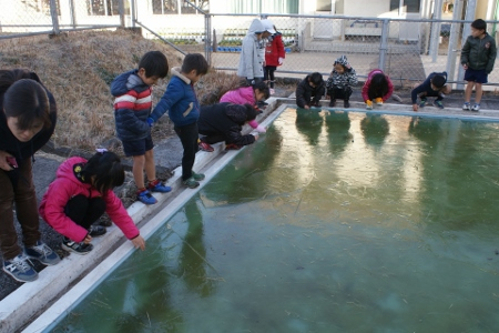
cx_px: 250
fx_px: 416
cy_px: 166
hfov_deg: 61.9
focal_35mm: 30
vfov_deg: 43.6
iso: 100
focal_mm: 20
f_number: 7.1
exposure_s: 1/60
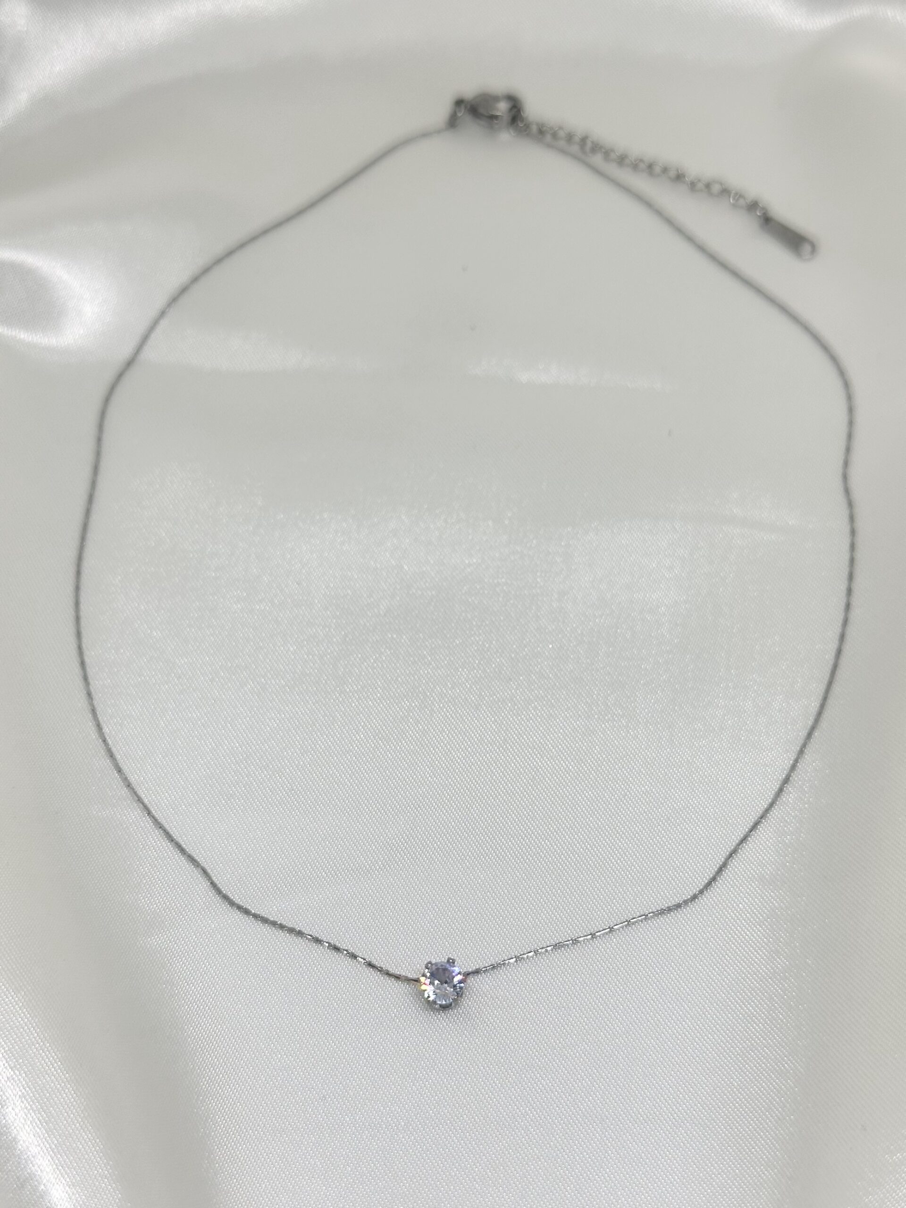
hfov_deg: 30.3
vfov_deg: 39.7
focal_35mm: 48
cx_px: 453
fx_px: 1675
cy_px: 604
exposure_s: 1/642
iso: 64
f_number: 1.78
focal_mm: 6.86
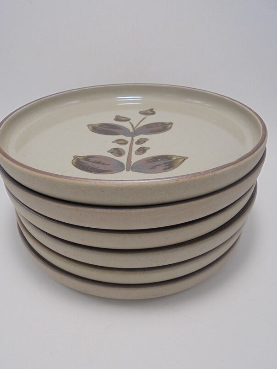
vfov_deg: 61.7
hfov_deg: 48.2
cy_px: 187
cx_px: 133
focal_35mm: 29
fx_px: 309
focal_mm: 4.6
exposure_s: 1/80
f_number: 3.5
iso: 100
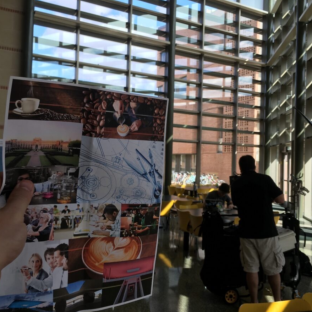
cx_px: 166
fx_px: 357
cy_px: 157
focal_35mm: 35
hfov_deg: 47.2
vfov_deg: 47.2
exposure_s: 1/396
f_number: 2.2
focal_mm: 4.15
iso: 25
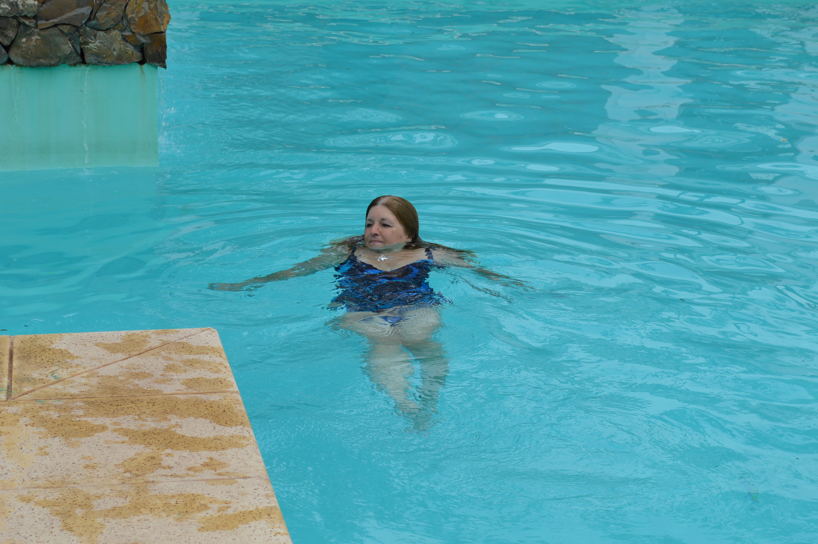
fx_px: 1873
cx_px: 409
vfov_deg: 16.5
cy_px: 272
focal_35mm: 82
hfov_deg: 24.6
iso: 100
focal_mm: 55
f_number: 8
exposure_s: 1/250
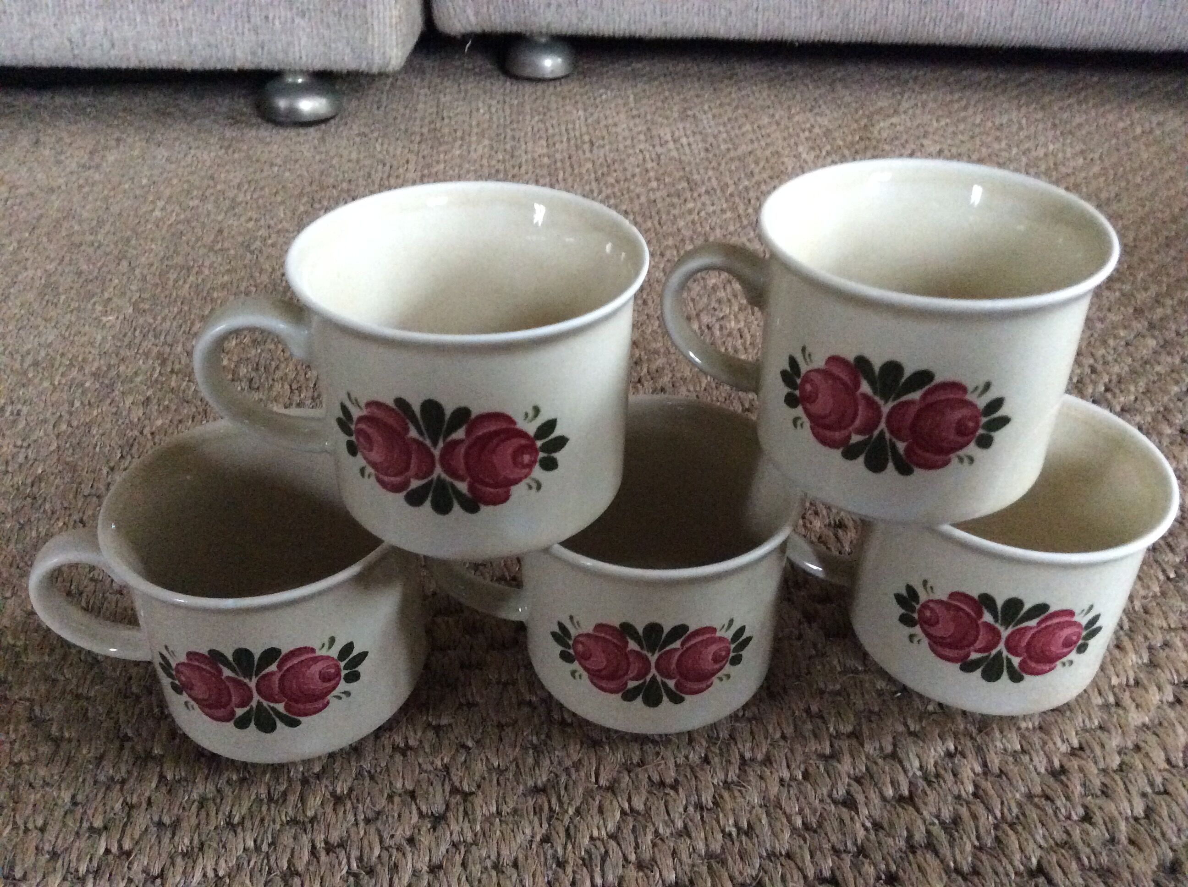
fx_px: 1097
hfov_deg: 56.9
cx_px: 594
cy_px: 444
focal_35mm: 32
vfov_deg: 44.1
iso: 400
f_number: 2.4
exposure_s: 1/17
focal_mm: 3.3
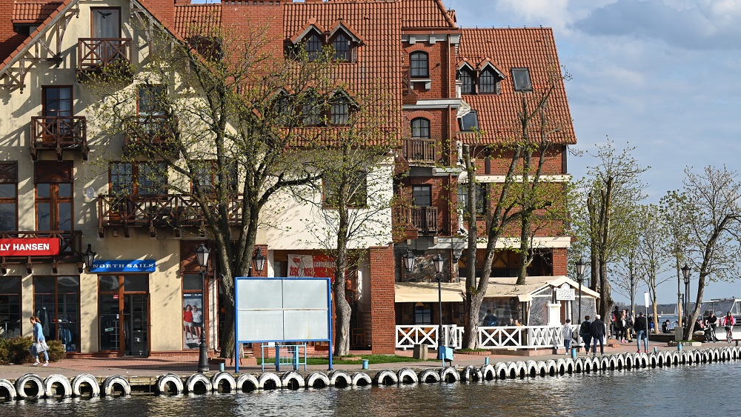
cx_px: 424
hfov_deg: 19.4
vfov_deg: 11.0
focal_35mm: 110
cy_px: 244
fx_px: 2162
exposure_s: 1/500
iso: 100
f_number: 5.6
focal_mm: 70
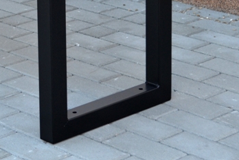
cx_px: 19
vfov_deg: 8.7
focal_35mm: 154
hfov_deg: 13.2
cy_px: -60
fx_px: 1025
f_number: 5
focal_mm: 35
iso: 400
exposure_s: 1/100
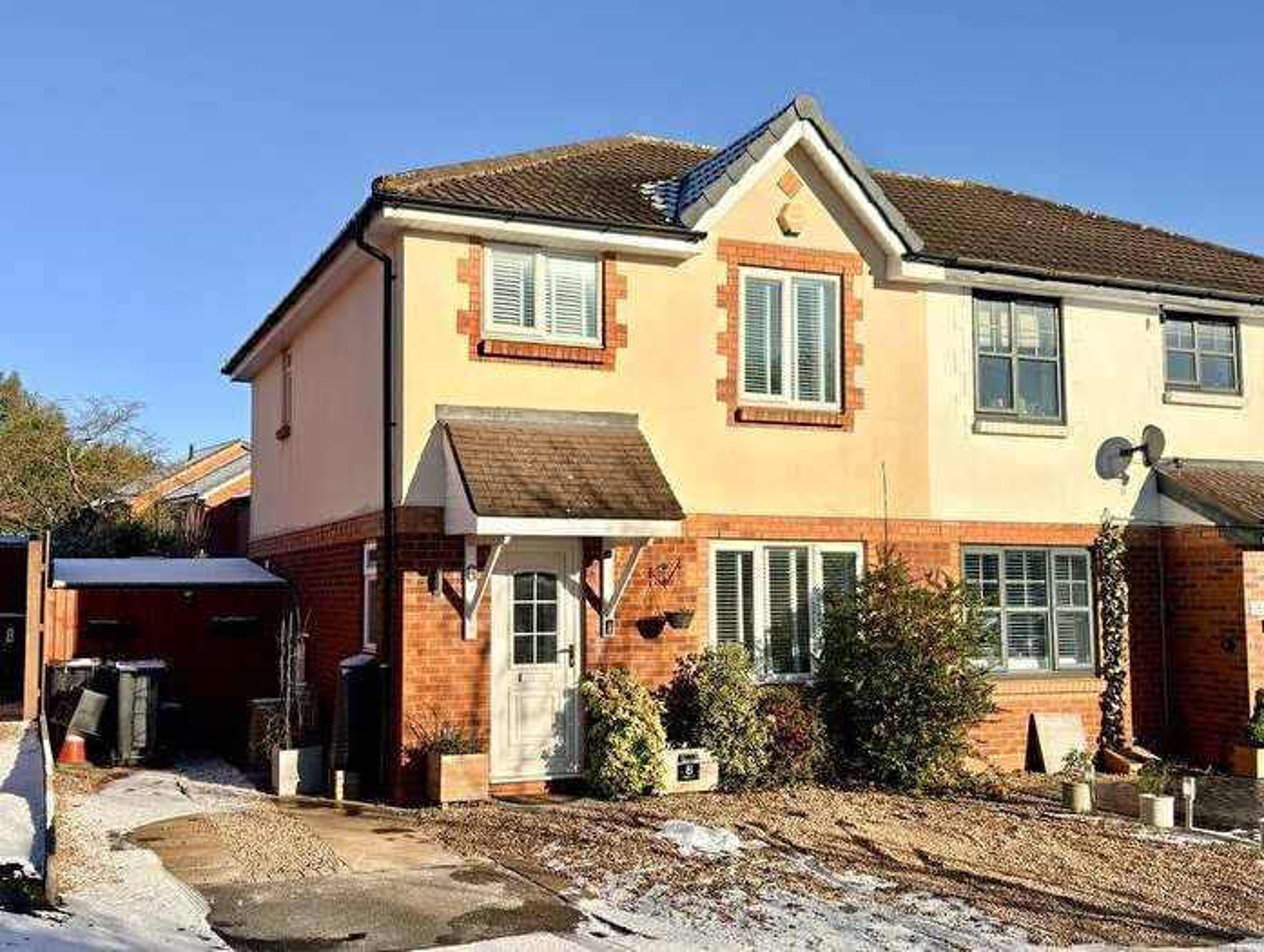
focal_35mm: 30
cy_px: 476
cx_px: 632
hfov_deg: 59.9
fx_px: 1097
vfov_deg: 46.9
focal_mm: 6.76
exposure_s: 1/4926
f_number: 1.78
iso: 64
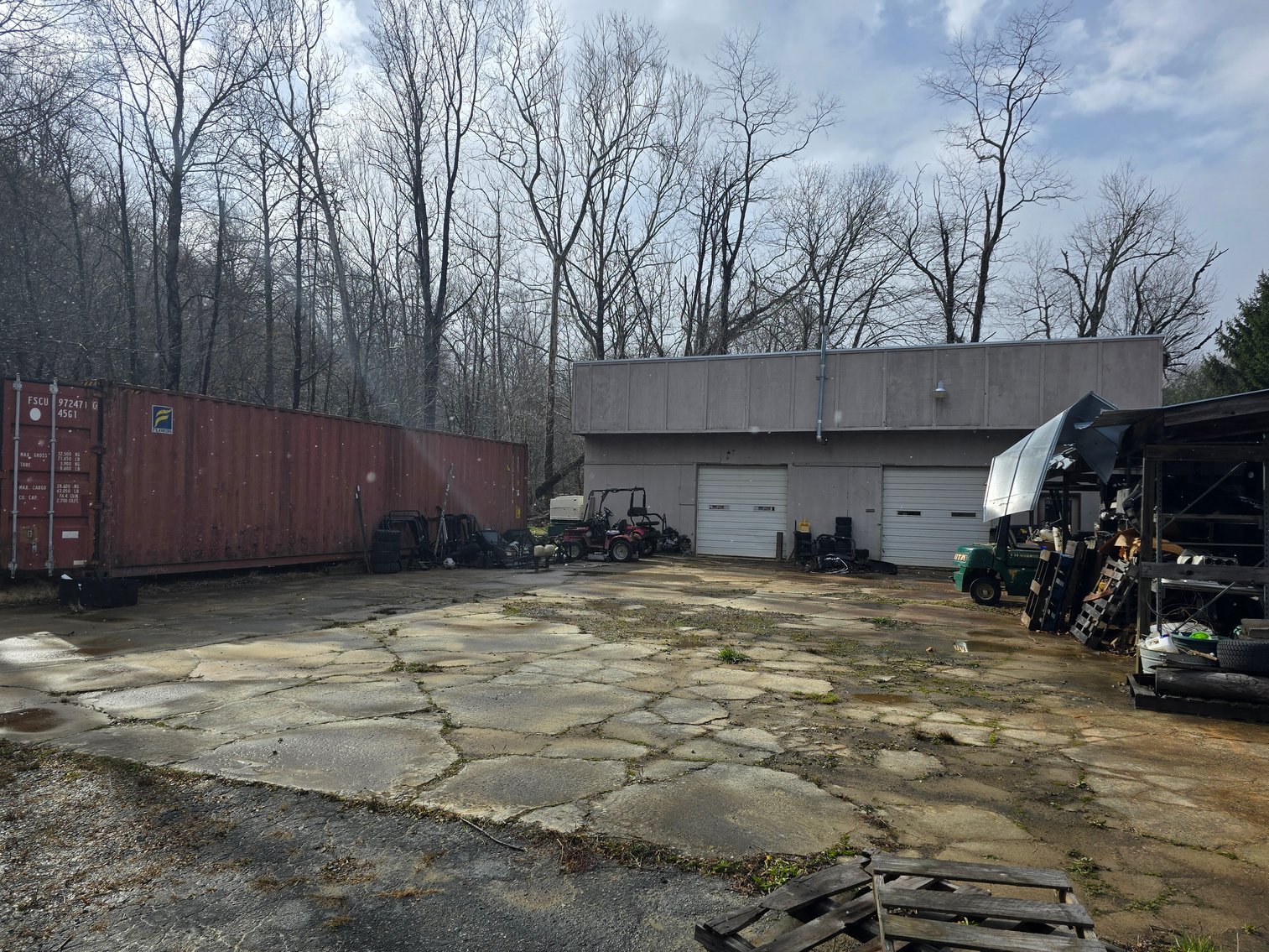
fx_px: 843
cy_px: 476
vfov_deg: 58.9
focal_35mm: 23
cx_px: 634
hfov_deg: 73.9
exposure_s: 1/1036
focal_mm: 6.3
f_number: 1.7
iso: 12
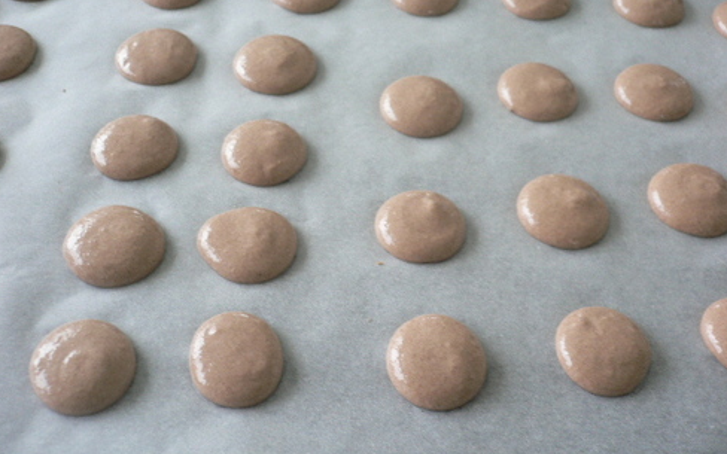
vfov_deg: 33.5
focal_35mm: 38
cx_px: 365
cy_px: 188
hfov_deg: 51.5
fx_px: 753
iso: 100
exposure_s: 1/20
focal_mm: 5.8
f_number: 2.8
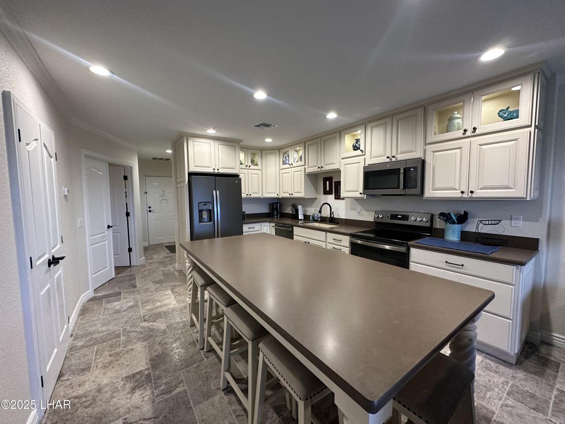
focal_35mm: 14
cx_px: 282
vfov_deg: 85.7
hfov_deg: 102.1
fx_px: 229
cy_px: 212
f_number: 2.2
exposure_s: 1/120
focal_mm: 2.22
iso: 250
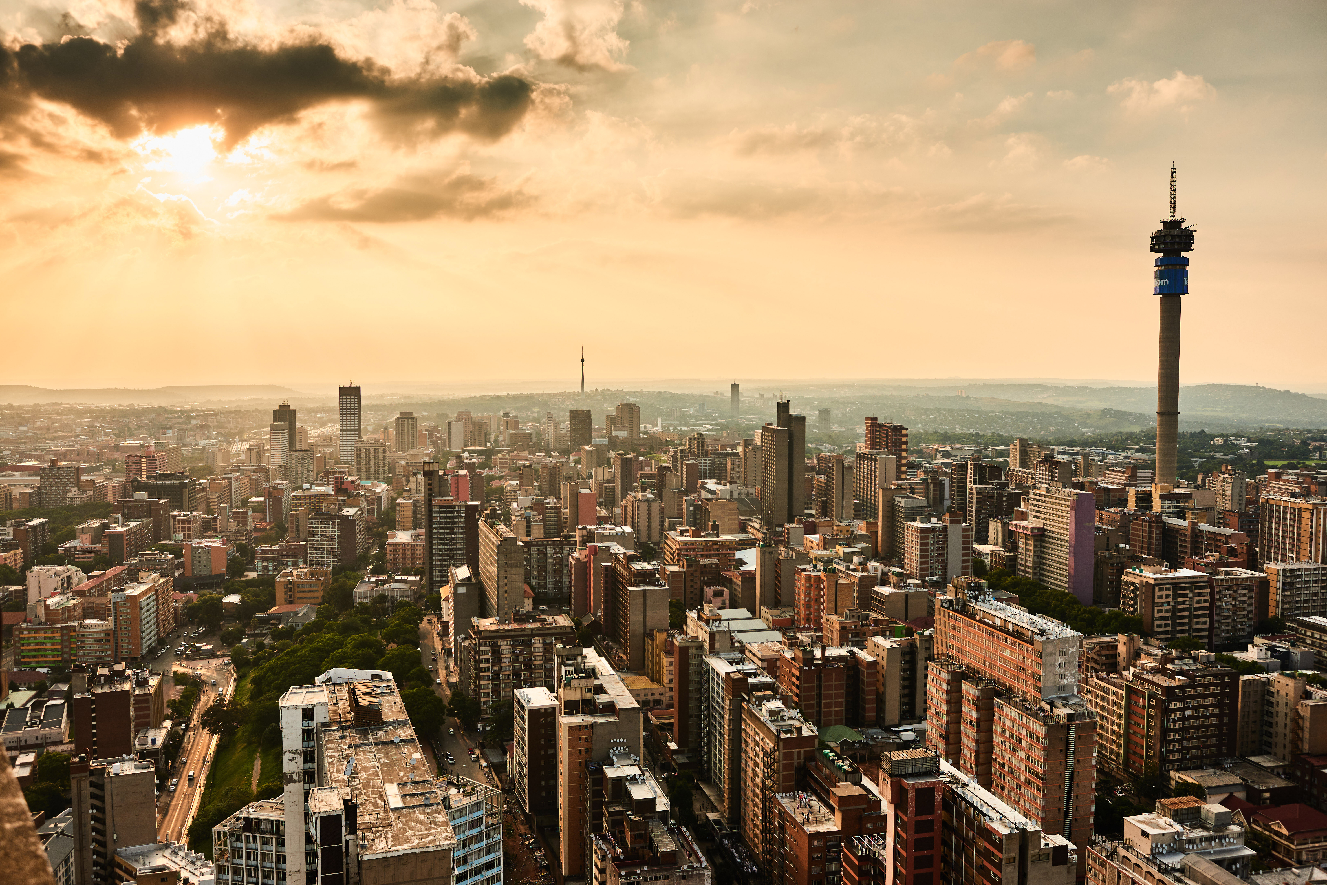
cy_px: 442
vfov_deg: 41.1
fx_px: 1180
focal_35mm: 32
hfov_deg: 58.7
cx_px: 664
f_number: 5.6
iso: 200
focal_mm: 32
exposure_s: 1/800
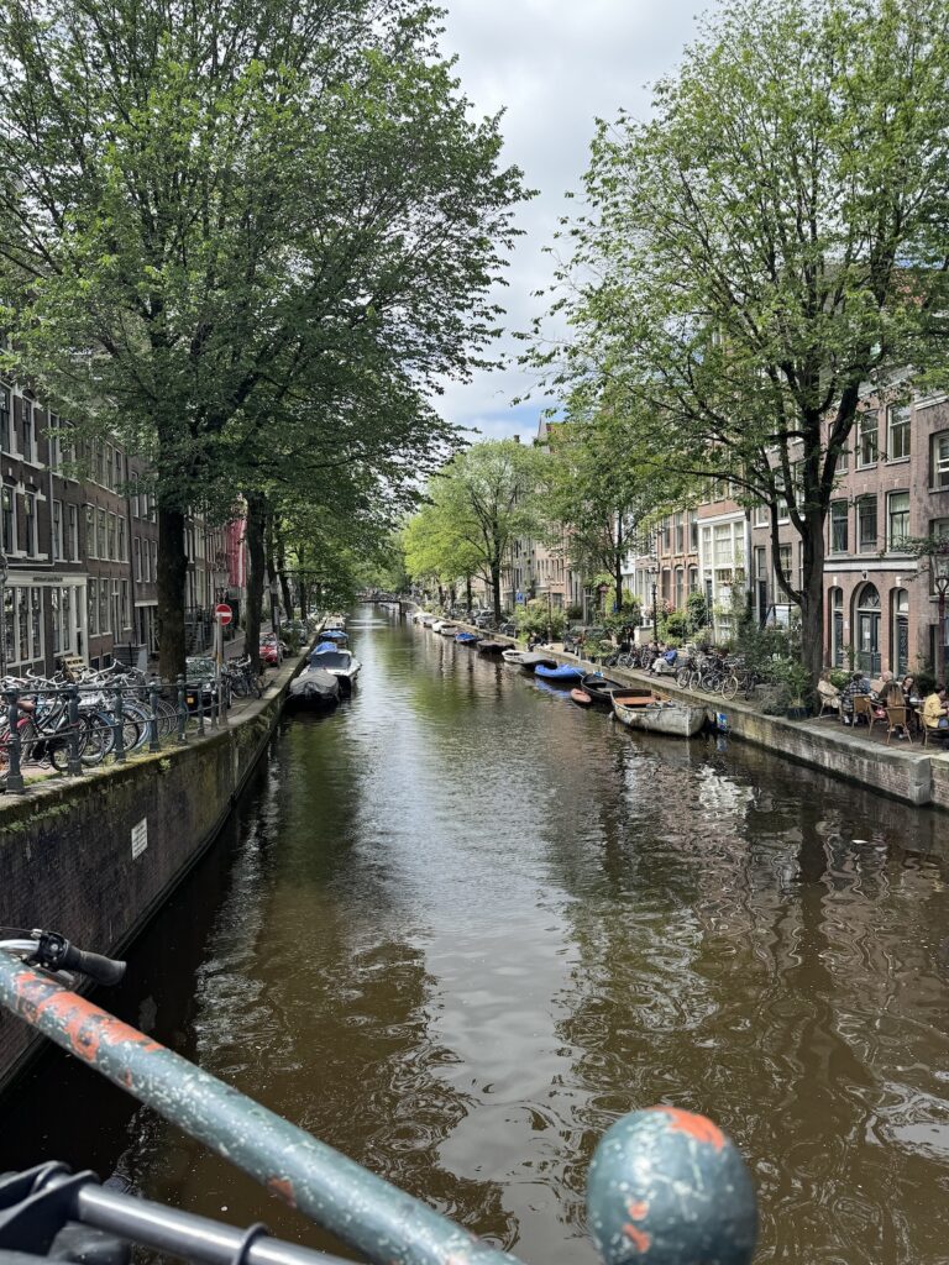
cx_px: 474
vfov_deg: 71.6
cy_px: 632
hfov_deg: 56.8
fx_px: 877
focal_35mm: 24
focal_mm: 6.76
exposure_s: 1/1818
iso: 80
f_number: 1.78
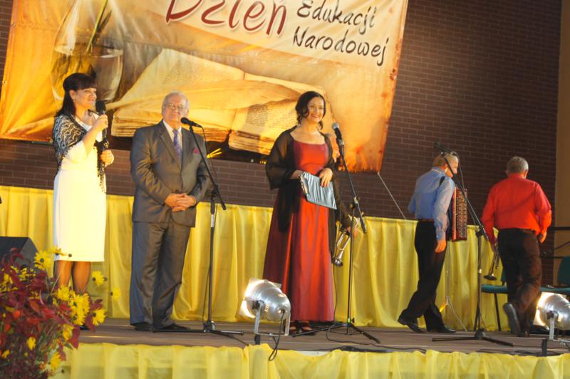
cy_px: 190
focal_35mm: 82
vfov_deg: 16.5
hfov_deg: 24.6
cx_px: 285
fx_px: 1305
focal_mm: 55
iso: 1000
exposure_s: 1/60
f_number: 5.6
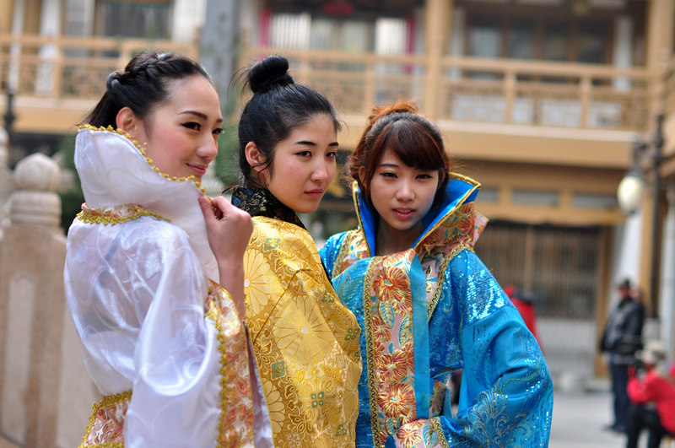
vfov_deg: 18.1
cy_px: 224
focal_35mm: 75
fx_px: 1404
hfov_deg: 27.0
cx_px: 338
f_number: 2.5
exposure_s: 1/320
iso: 200
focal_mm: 50
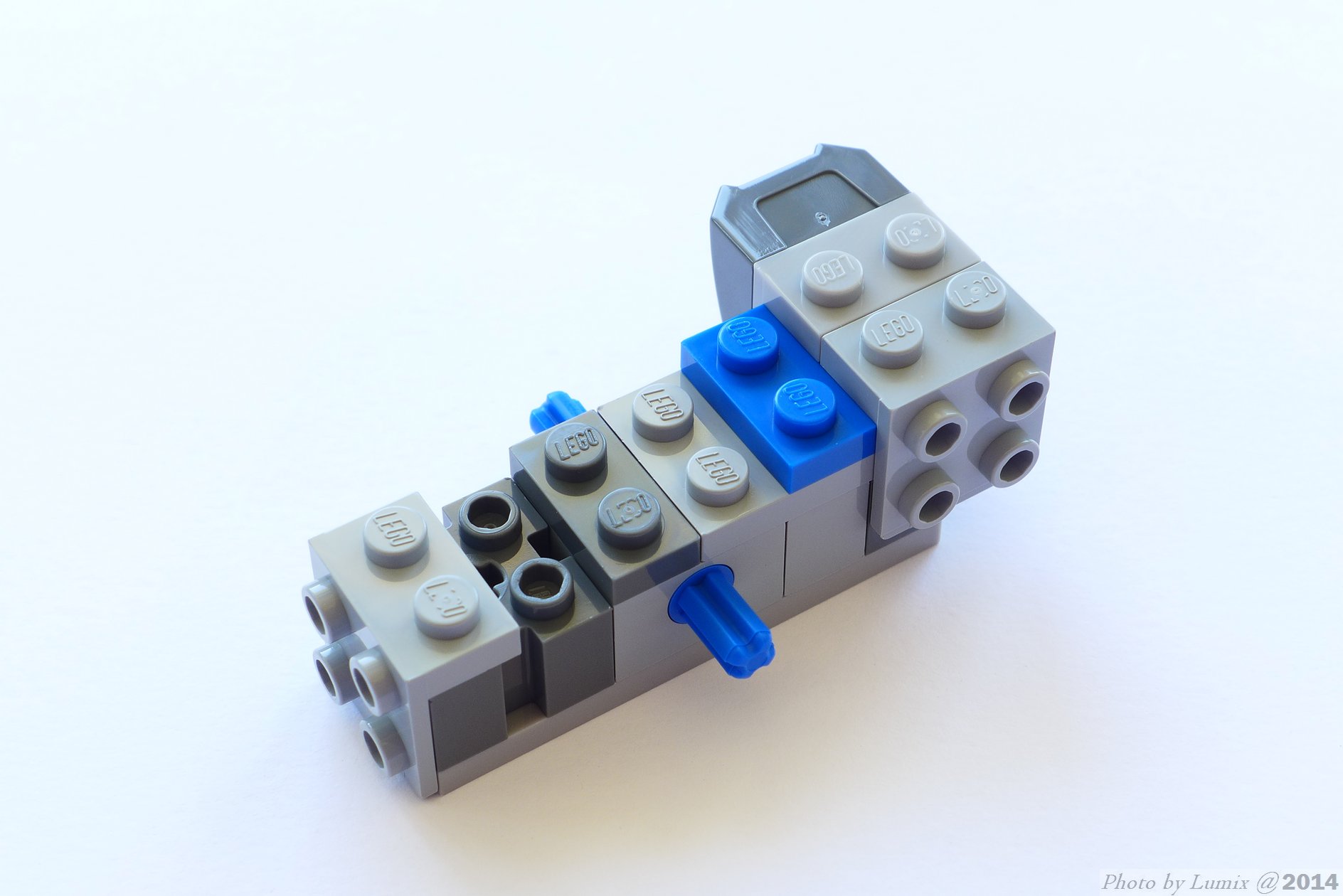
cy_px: 448
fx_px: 2612
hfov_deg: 28.8
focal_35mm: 70
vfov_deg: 19.5
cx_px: 672
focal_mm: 13.7
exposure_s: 1/25
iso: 80
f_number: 4
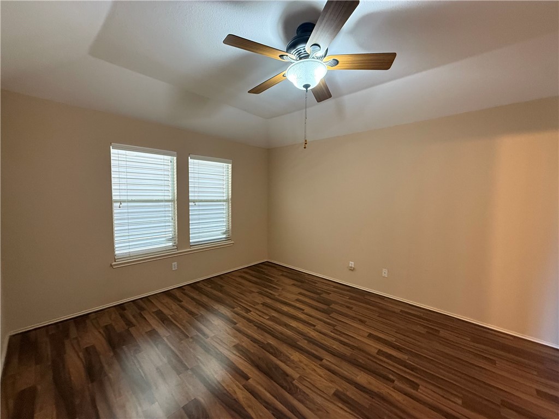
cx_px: 280
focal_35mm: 14
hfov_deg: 102.1
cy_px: 210
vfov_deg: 85.7
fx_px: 226
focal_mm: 2.22
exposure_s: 1/60
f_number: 2.2
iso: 400
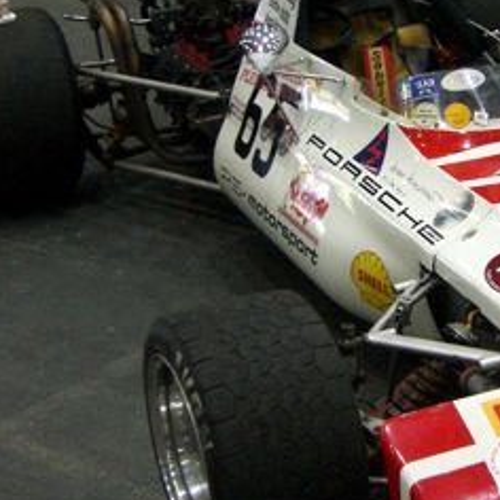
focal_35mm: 91
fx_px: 1487
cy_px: 292
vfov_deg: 19.1
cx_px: 470
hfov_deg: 18.7
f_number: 2.7
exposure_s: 1/125
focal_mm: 6.2
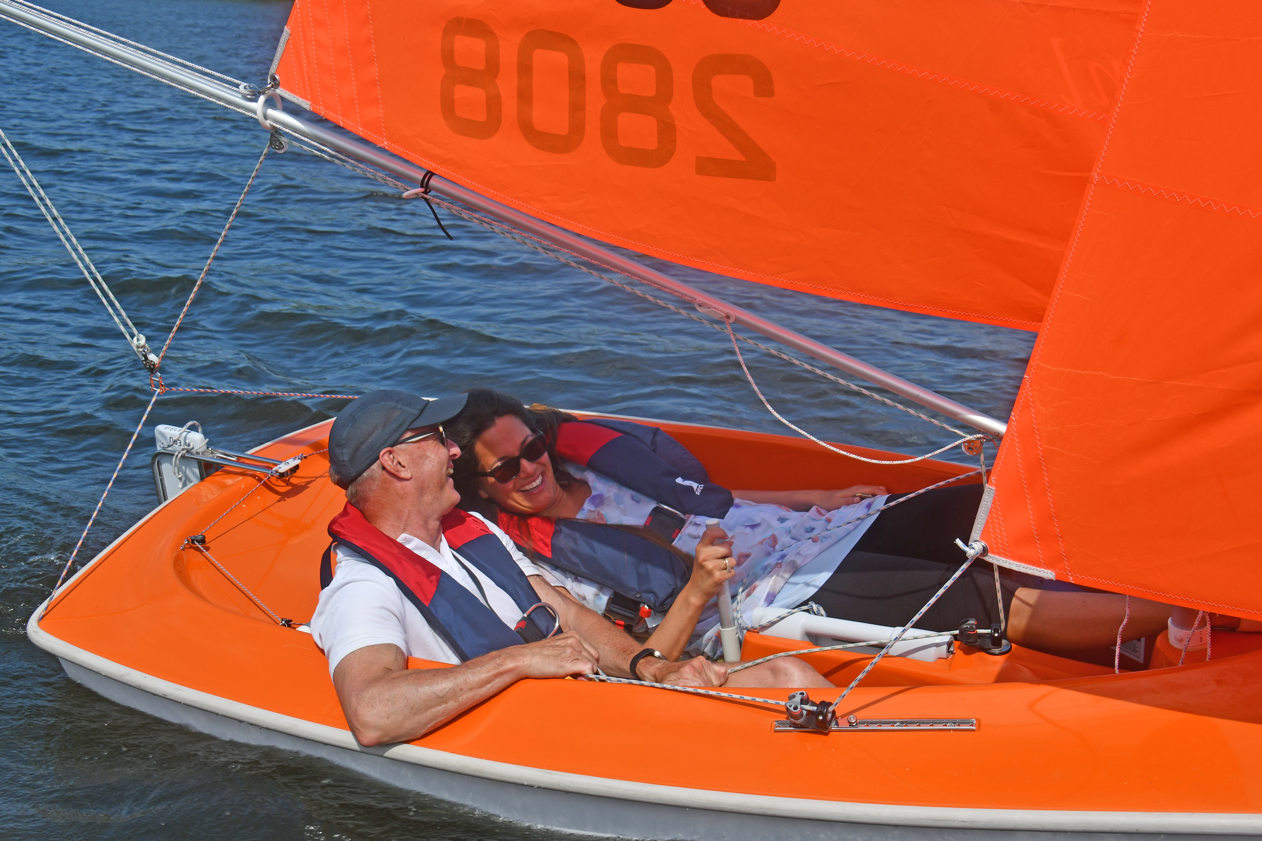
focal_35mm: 57
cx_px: 631
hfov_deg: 35.1
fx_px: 1998
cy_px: 420
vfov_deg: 23.8
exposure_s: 1/320
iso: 100
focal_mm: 38
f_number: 9
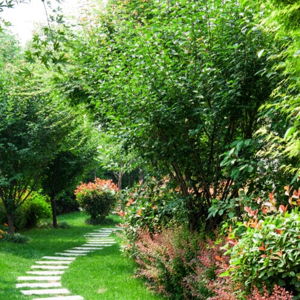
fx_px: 735
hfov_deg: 23.0
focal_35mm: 75
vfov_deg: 22.2
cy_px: 304
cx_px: 99
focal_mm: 42
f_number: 8
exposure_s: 1/160
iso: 200
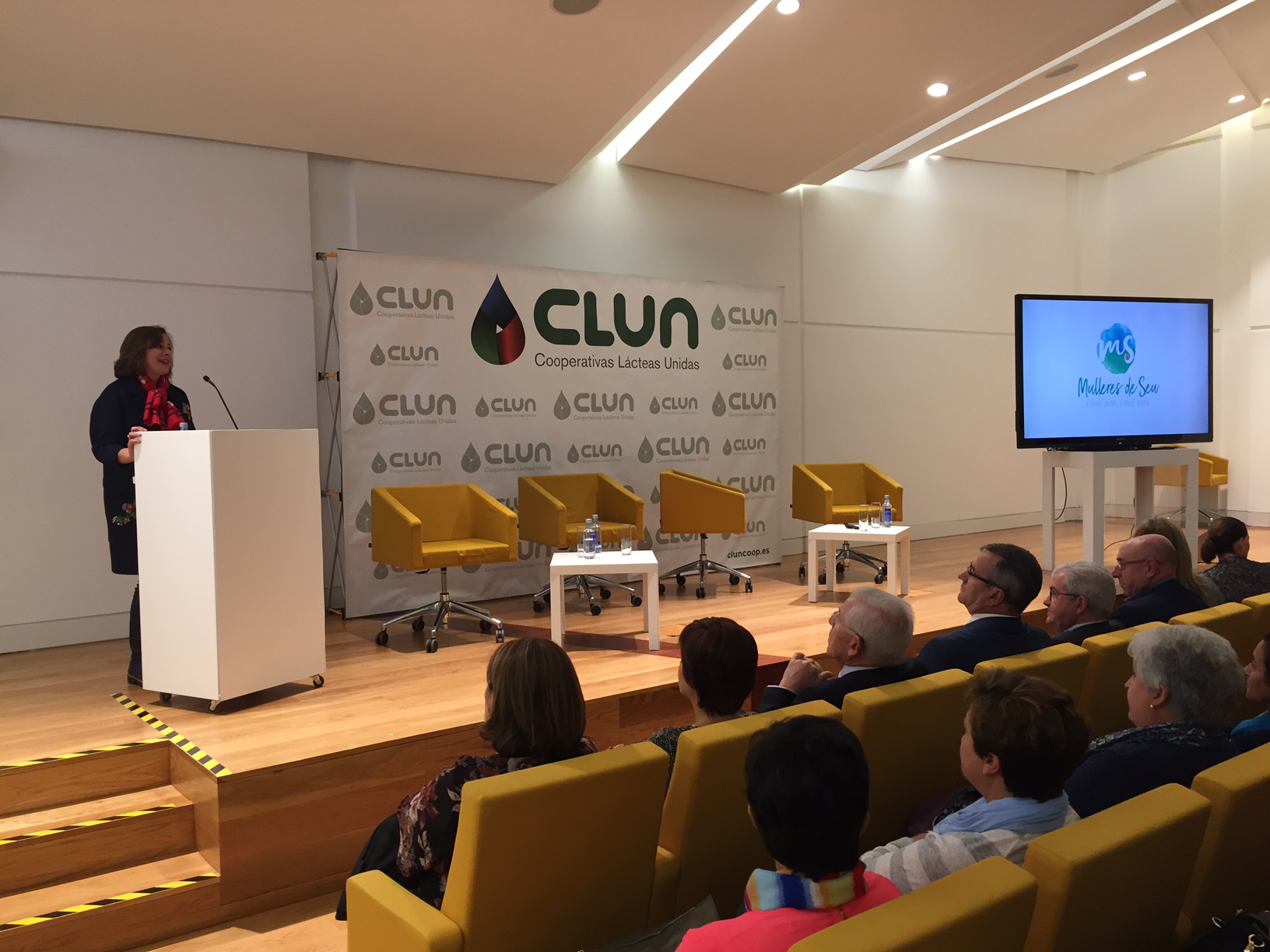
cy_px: 476
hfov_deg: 61.7
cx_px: 635
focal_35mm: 29
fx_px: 1064
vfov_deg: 48.2
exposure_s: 1/33
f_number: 2.2
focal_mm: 4.15
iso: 80
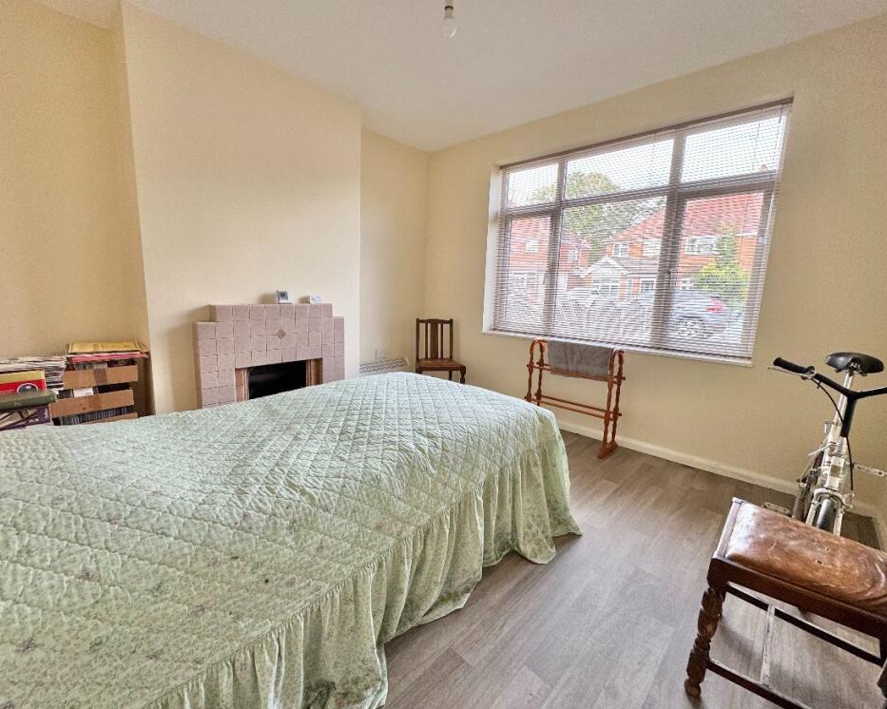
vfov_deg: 84.0
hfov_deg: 96.8
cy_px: 350
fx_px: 394
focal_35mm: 15
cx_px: 433
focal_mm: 2.22
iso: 80
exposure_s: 1/99
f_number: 2.2
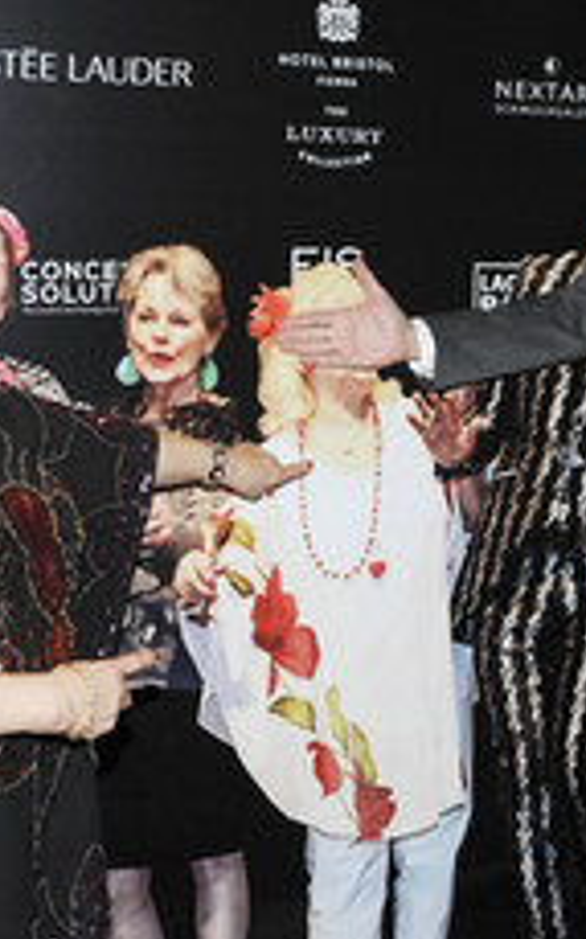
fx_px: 1636
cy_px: 373
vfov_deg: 31.9
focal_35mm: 64
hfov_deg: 20.2
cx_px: 385
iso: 1250
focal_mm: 32
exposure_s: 1/250
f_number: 3.5
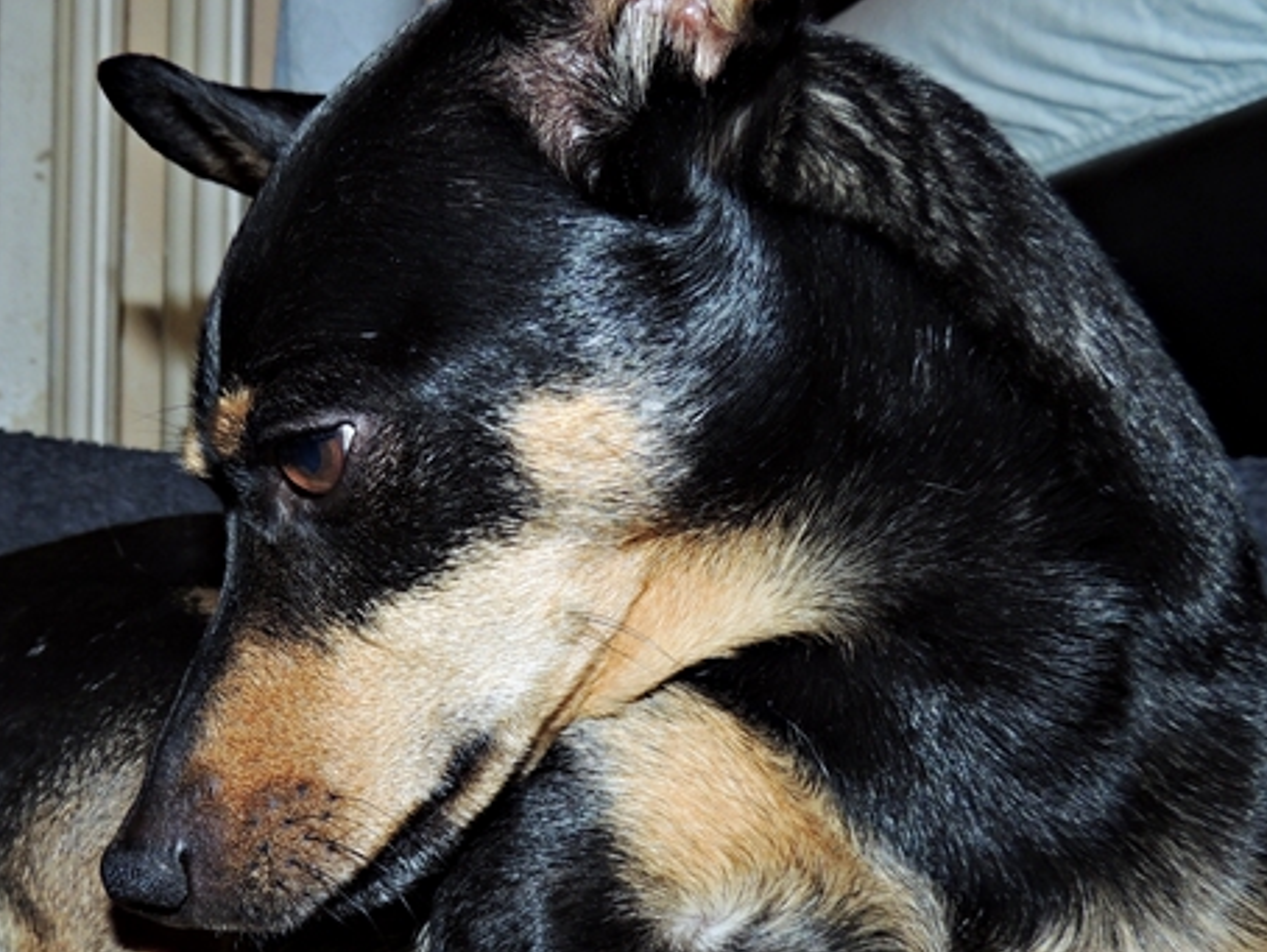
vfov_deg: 38.5
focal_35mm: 37
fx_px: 1355
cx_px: 433
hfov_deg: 49.3
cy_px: 596
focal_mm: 4.3
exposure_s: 1/30
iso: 160
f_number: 3
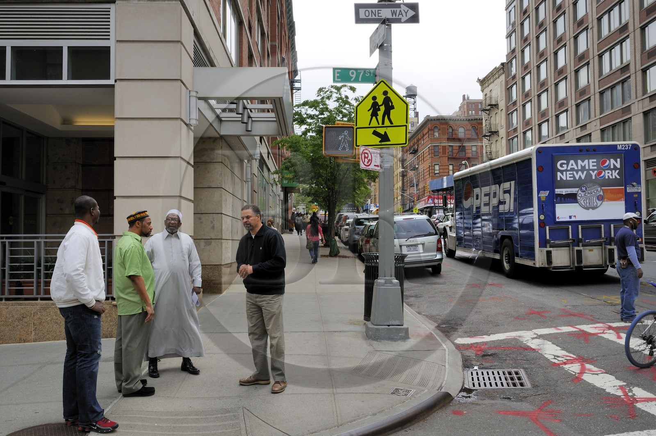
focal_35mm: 32
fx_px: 583
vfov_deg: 41.0
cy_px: 218
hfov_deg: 58.8
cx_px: 328
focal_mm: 32
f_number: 18
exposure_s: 1/60
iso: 200
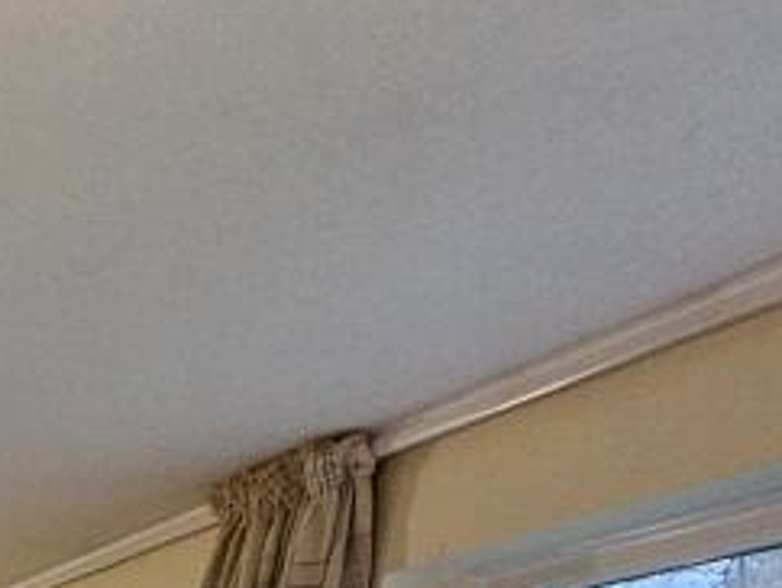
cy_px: 1202
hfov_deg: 22.1
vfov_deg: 17.8
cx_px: -611
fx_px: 1244
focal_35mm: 55
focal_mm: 2.2
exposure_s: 1/50
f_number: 2.2
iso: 400
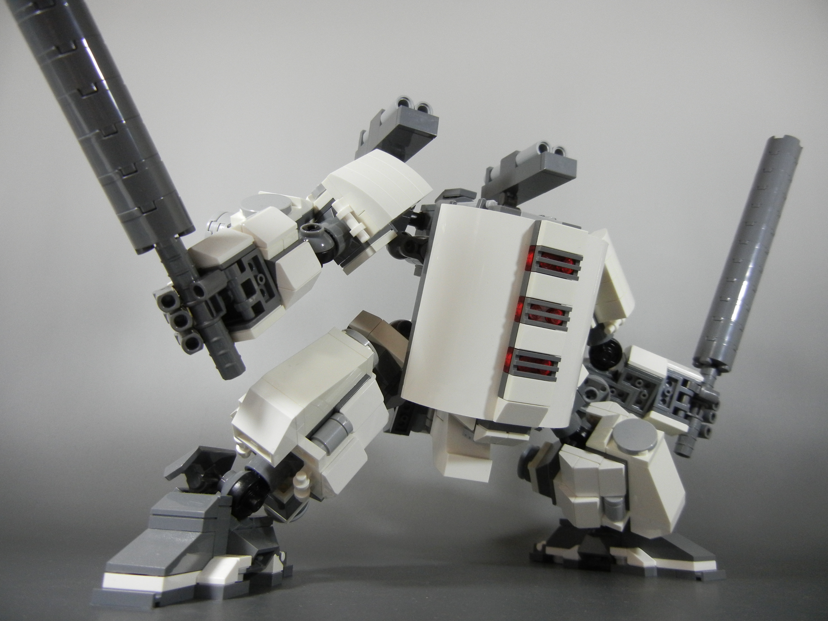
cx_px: 414
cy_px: 310
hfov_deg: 60.0
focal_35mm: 30
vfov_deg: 46.8
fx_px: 718
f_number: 3.5
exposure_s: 1/48.6
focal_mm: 5.4
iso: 400
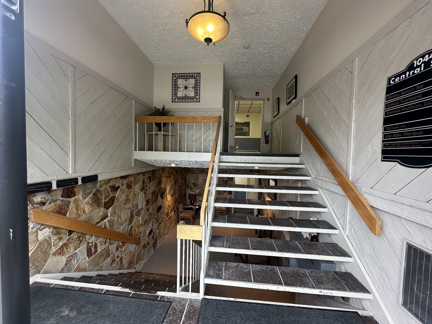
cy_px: 162
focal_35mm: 14
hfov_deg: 102.1
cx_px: 216
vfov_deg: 85.7
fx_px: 175
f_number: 2.2
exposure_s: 1/120
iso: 160
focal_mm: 2.22
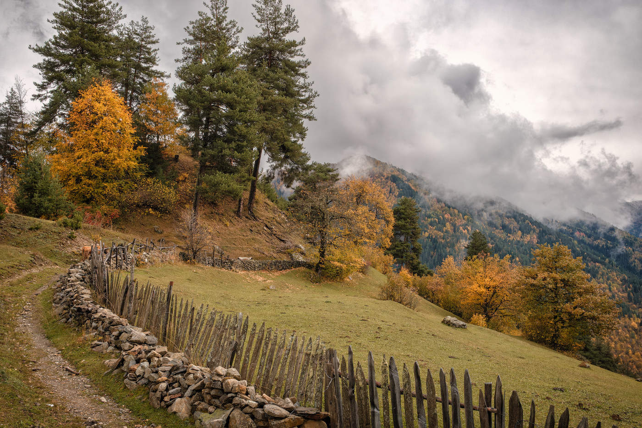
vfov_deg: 37.8
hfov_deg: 54.4
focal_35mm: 35
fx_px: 624
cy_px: 214
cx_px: 321
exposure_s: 1/340
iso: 500
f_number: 11
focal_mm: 23
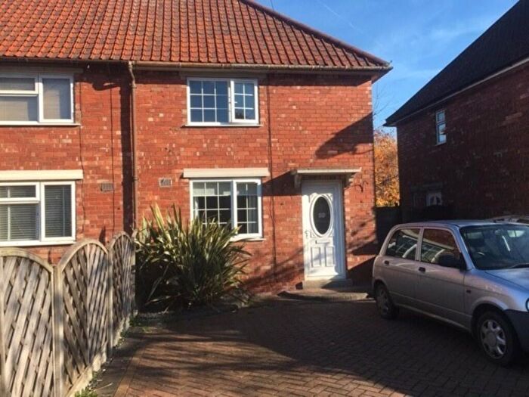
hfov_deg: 61.7
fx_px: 443
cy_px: 198
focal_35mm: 29
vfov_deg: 48.2
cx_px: 264
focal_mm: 4.15
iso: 25
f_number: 2.2
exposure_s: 1/864
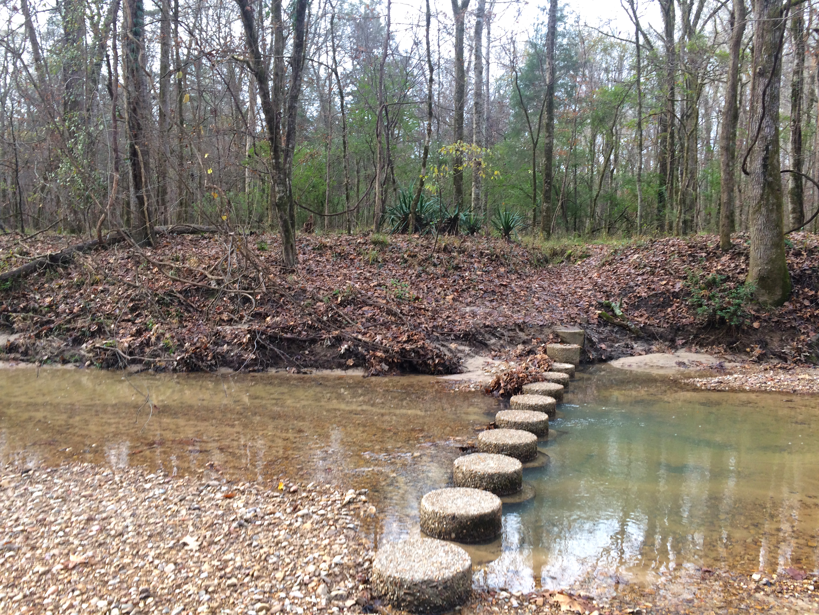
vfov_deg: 48.2
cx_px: 410
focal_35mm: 29
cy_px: 308
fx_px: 686
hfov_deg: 61.7
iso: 40
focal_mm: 4.15
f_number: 2.2
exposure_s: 1/120
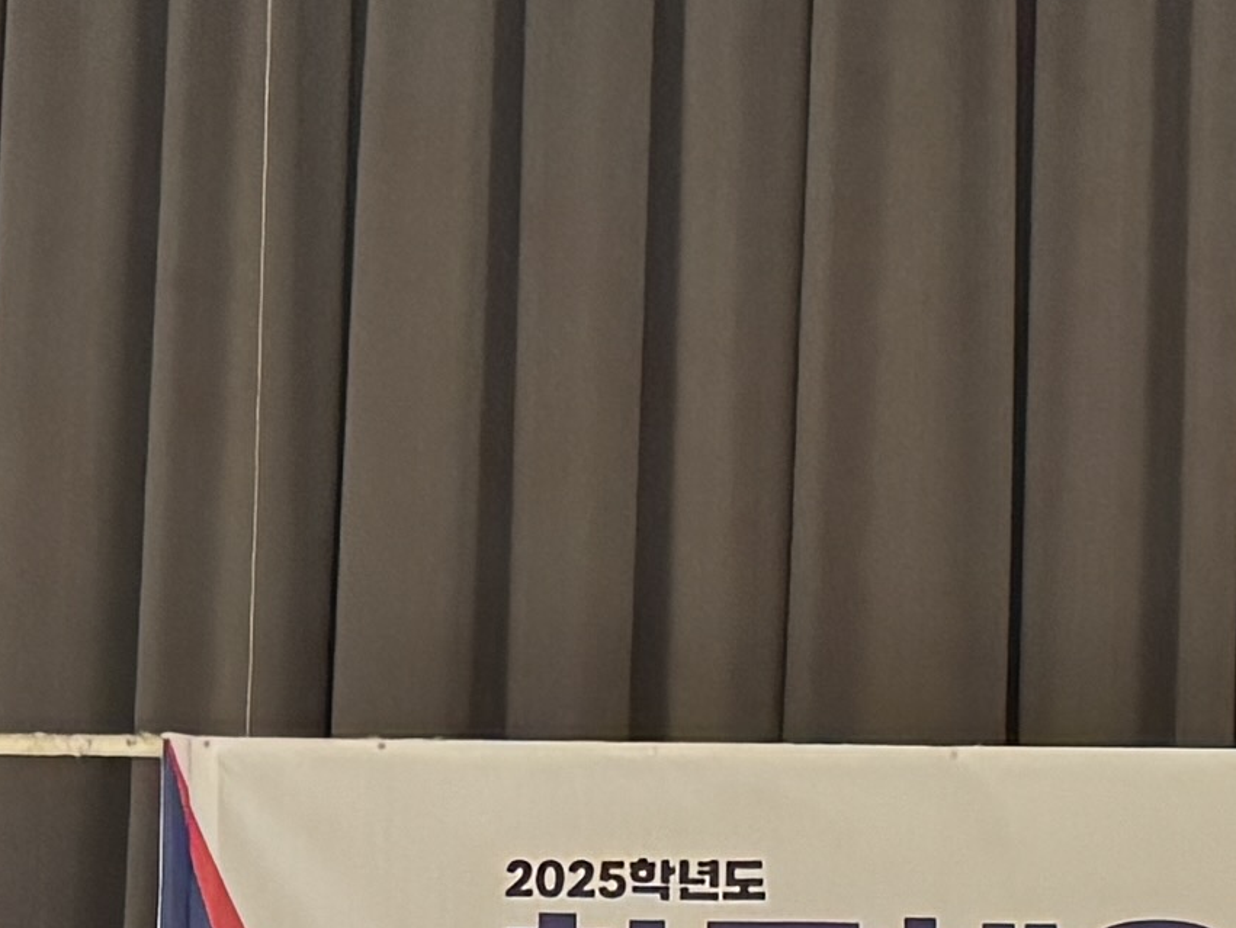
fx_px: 5751
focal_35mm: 161
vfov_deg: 9.0
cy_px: 1288
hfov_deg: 11.9
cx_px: 1678
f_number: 1.78
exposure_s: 1/60
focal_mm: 6.76
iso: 500
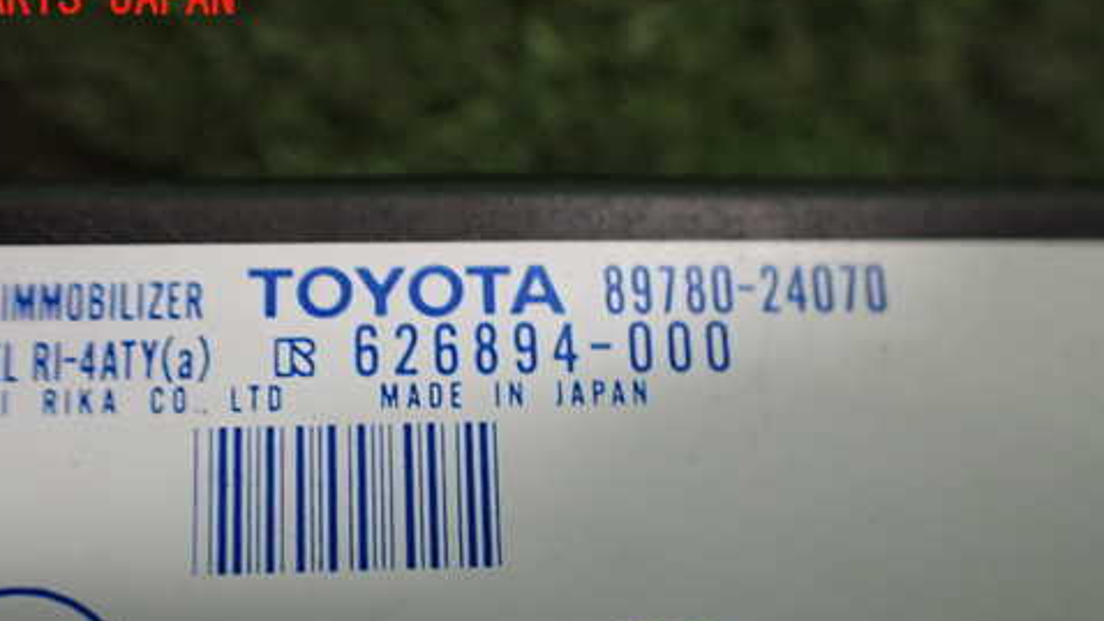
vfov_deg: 28.5
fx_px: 1200
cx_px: 508
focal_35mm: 41
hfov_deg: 49.3
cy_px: 489
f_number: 2.3
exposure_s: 1/80
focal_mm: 5.4
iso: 800
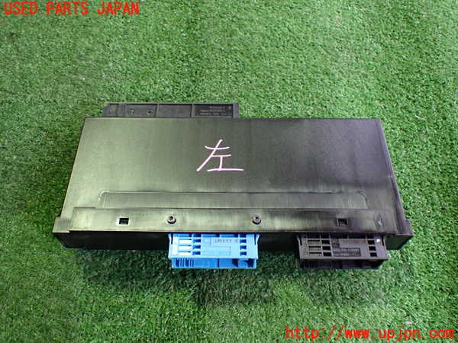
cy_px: 172
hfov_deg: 60.0
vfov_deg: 46.8
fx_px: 397
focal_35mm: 30
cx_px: 229
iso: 800
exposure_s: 1/60
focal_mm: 5.4
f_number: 2.3
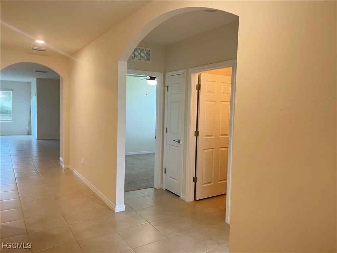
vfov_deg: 53.1
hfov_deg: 67.3
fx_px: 253
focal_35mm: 26
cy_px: 126
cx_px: 168
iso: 125
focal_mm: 5.1
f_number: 1.6
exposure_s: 1/60
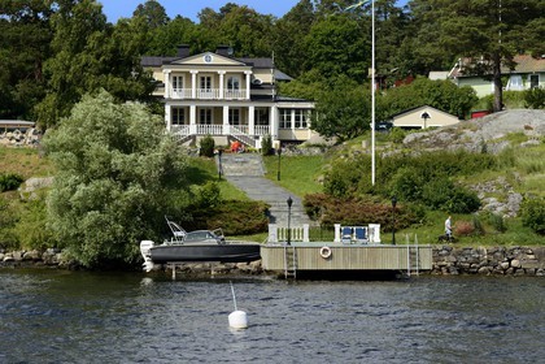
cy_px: 182
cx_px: 272
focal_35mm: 105
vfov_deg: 13.0
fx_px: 1589
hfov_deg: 19.5
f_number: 8
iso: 200
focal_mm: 105
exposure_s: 1/400
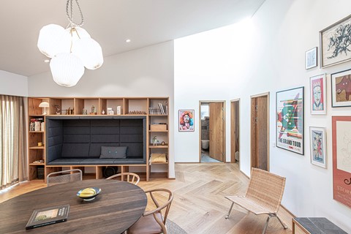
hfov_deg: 86.9
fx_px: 185
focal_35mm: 19
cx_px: 176
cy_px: 117
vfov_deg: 64.6
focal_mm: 19
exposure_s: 1/5
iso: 250
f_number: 11
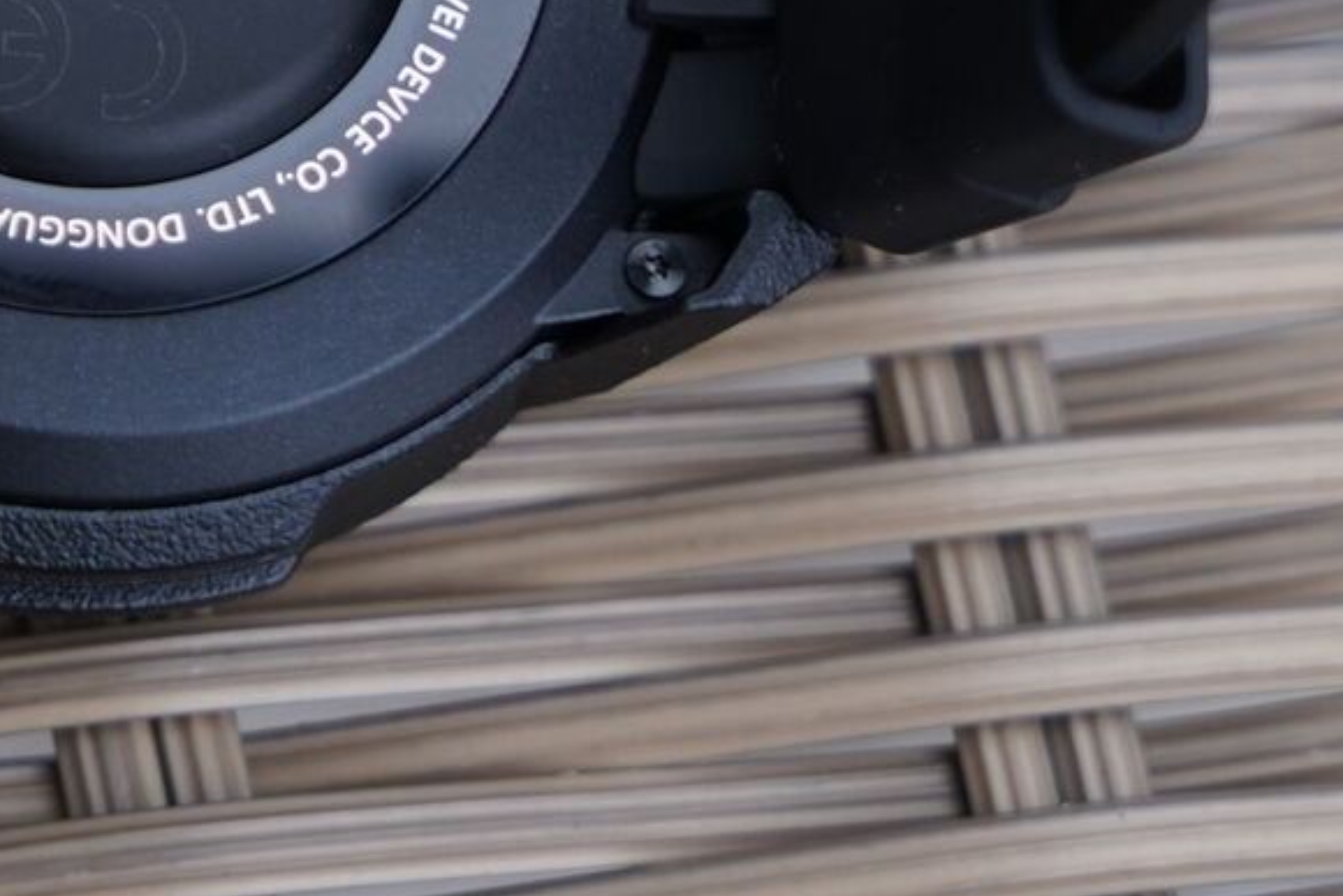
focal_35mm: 172
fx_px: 6418
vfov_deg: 7.8
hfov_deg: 11.9
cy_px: -419
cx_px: 164
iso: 250
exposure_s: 1/100
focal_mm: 52
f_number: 4
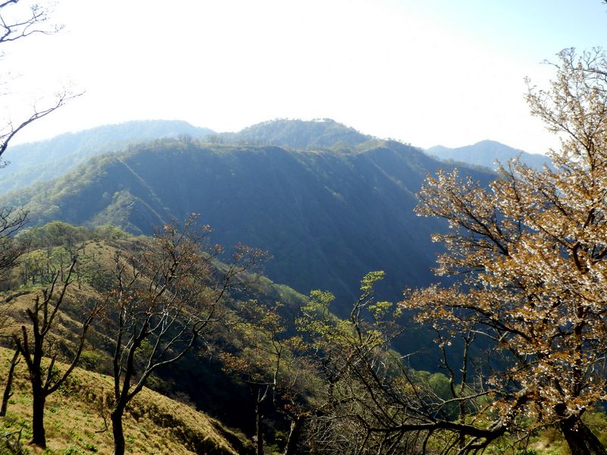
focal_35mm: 42
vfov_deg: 34.3
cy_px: 228
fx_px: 736
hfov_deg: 44.8
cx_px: 304
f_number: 4
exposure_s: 1/400
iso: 80
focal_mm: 7.4
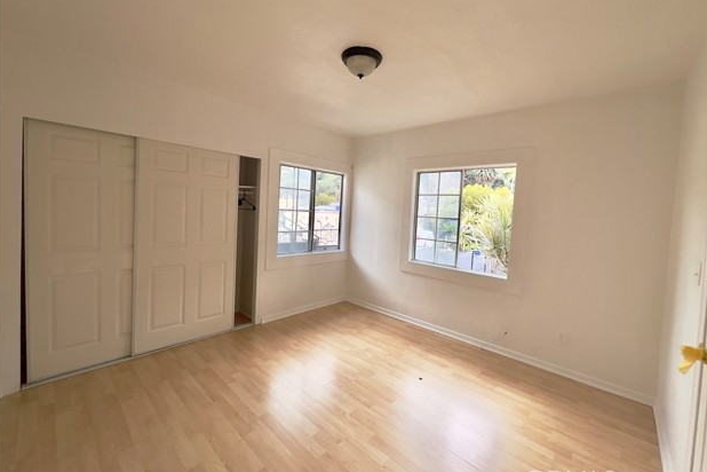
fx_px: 275
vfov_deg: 81.1
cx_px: 359
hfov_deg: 104.2
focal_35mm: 14
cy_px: 222
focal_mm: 1.57
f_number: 1.8
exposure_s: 1/165
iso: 32
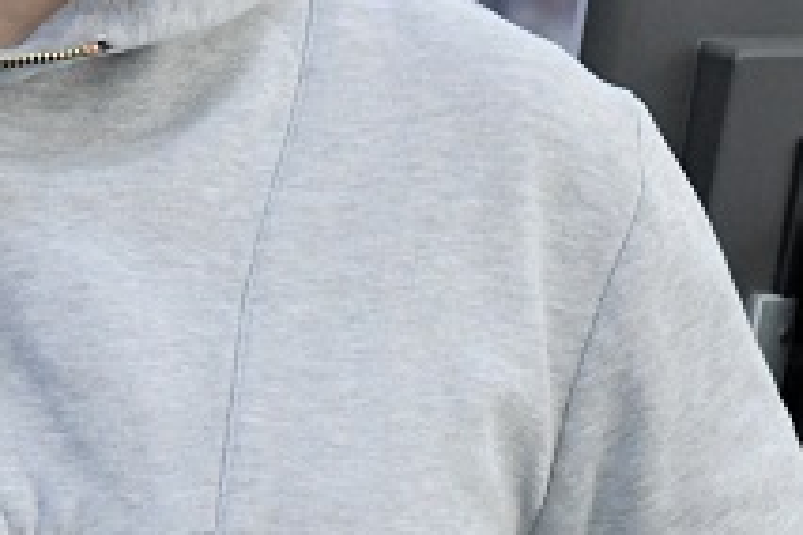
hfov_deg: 6.8
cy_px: 192
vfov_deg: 4.5
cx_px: 596
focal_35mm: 305
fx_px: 6803
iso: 5000
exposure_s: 1/400
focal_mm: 65
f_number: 4
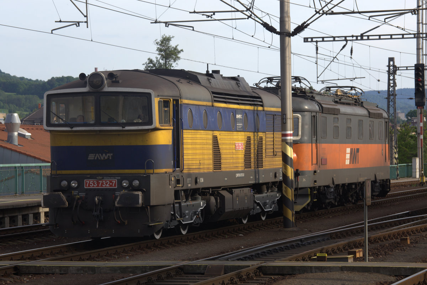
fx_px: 1697
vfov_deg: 9.6
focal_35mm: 143
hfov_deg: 14.3
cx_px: 214
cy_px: 142
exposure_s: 1/160
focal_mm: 145
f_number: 11
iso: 320
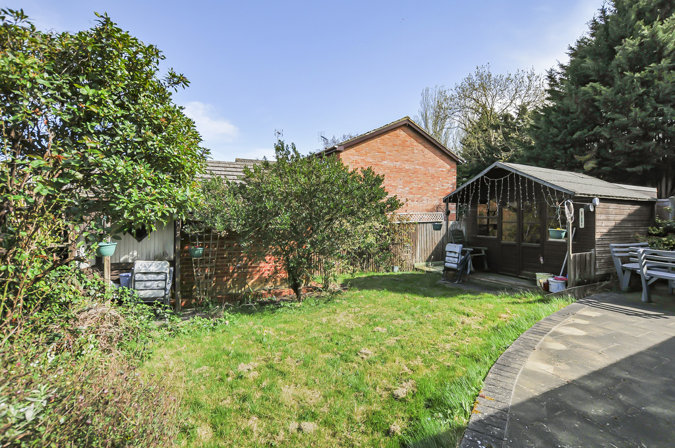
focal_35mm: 16
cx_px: 338
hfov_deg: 95.1
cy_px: 224
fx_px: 309
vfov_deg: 71.9
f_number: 5.6
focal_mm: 11
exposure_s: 1/800
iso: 280
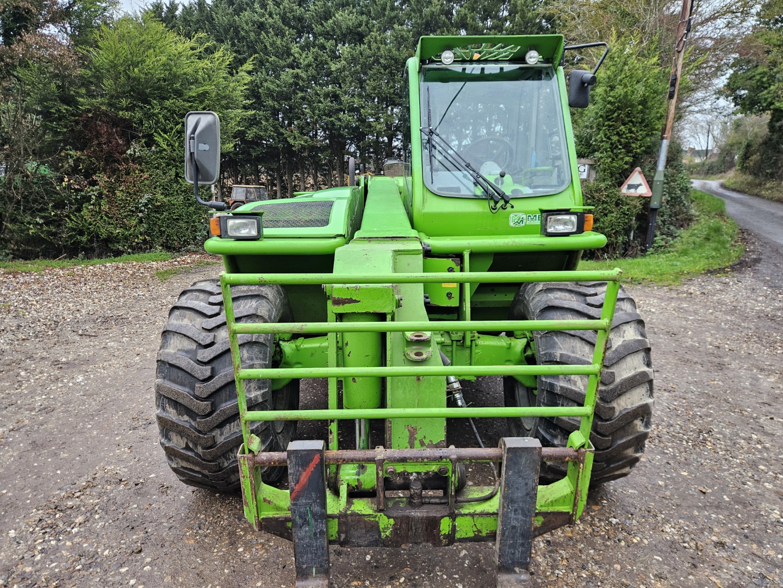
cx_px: 392
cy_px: 294
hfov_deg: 73.9
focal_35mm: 23
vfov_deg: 58.9
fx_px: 520
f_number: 1.8
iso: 125
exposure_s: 1/100
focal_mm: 5.4
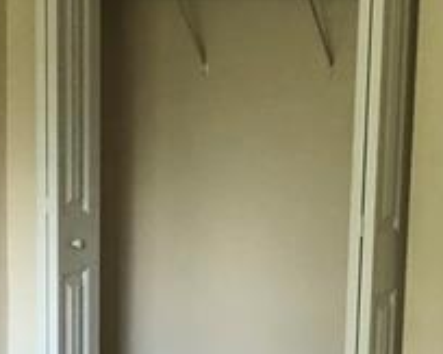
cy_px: 463
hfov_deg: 14.1
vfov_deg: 11.0
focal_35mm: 137
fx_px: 1795
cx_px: 208
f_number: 1.8
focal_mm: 4
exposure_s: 1/15
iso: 64
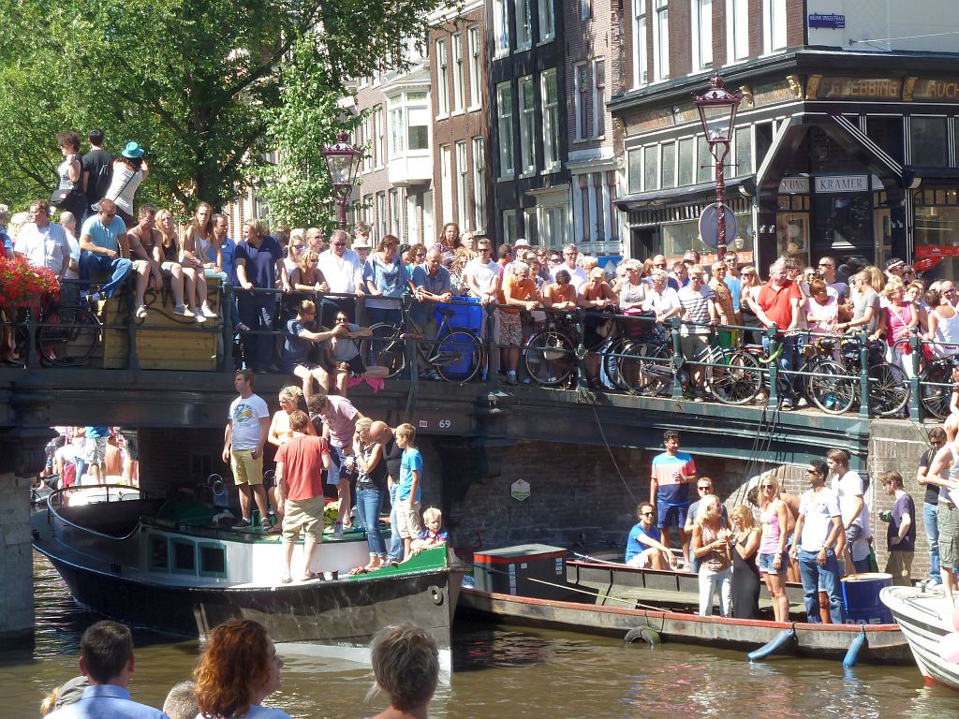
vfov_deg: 15.4
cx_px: 480
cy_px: 360
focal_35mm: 96
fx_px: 2660
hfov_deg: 20.4
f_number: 4.3
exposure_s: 1/160
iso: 80
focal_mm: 15.8
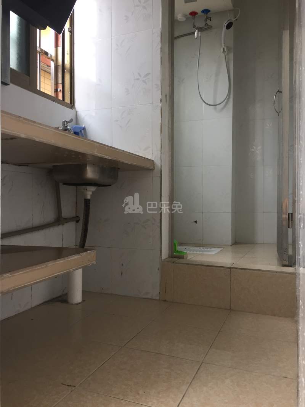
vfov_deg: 61.7
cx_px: 152
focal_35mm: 29
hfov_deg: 48.2
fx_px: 341
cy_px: 204
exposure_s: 1/33
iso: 32
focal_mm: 4.15
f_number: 2.2
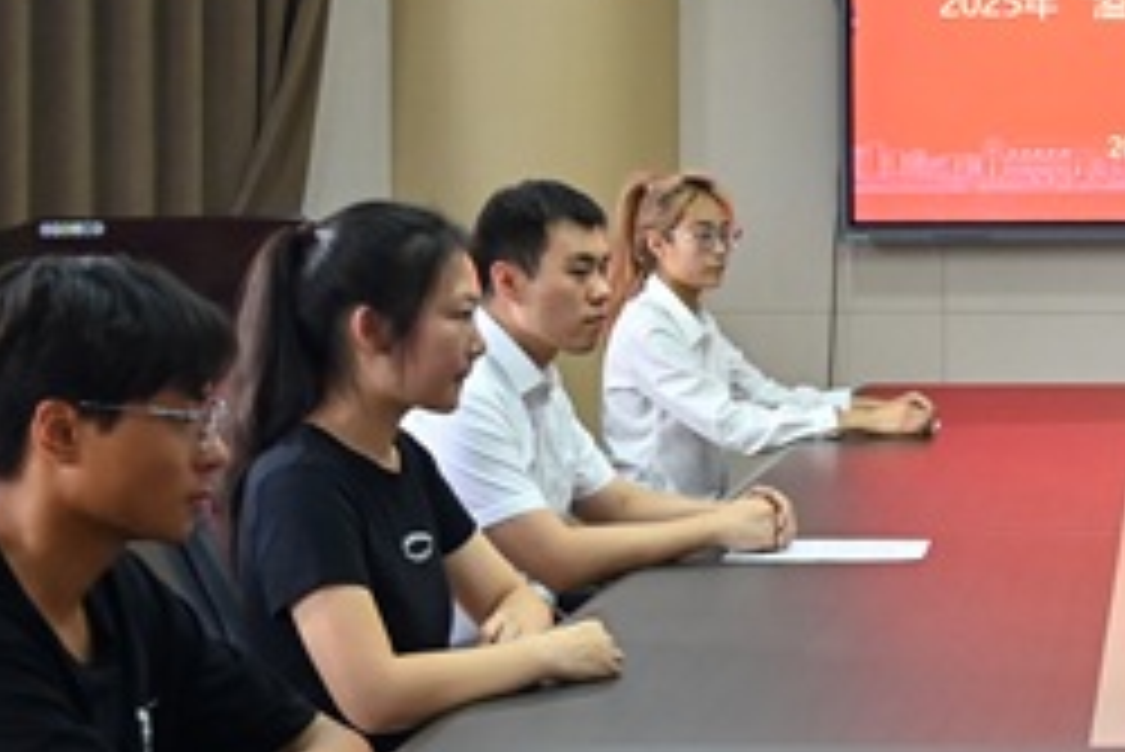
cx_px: 1220
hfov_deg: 20.3
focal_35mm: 96
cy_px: 473
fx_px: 3002
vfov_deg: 14.3
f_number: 4
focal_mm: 27
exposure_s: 1/100
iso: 1600
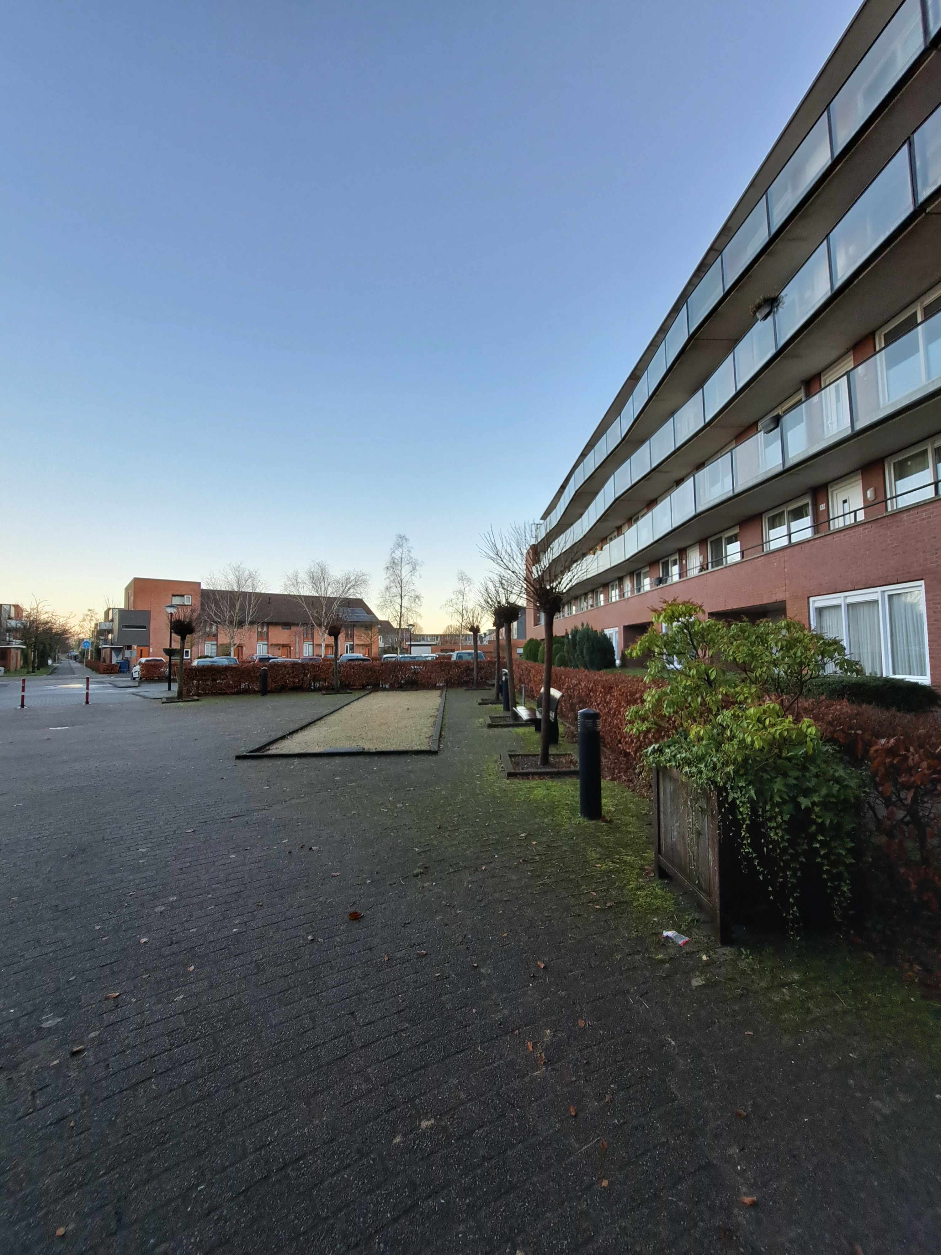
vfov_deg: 106.2
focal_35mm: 13
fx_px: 471
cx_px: 470
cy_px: 628
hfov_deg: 89.9
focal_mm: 1.74
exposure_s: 1/100
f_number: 2.2
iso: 50
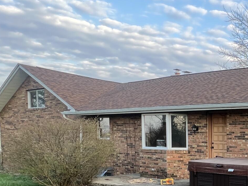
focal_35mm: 41
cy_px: 170
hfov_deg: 35.5
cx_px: 300
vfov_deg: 33.2
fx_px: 294
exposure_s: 1/99
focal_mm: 1.57
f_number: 1.8
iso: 40
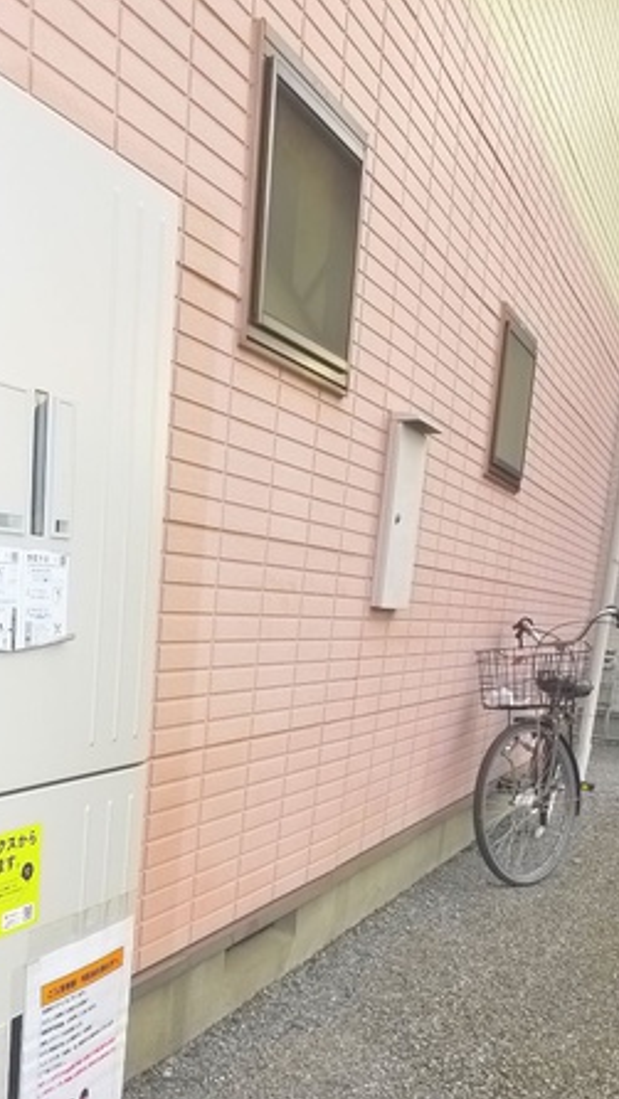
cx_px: -18
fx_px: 1196
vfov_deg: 47.7
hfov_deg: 27.2
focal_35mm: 41
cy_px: 816
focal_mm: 5.1
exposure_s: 1/160
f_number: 2.8
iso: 400
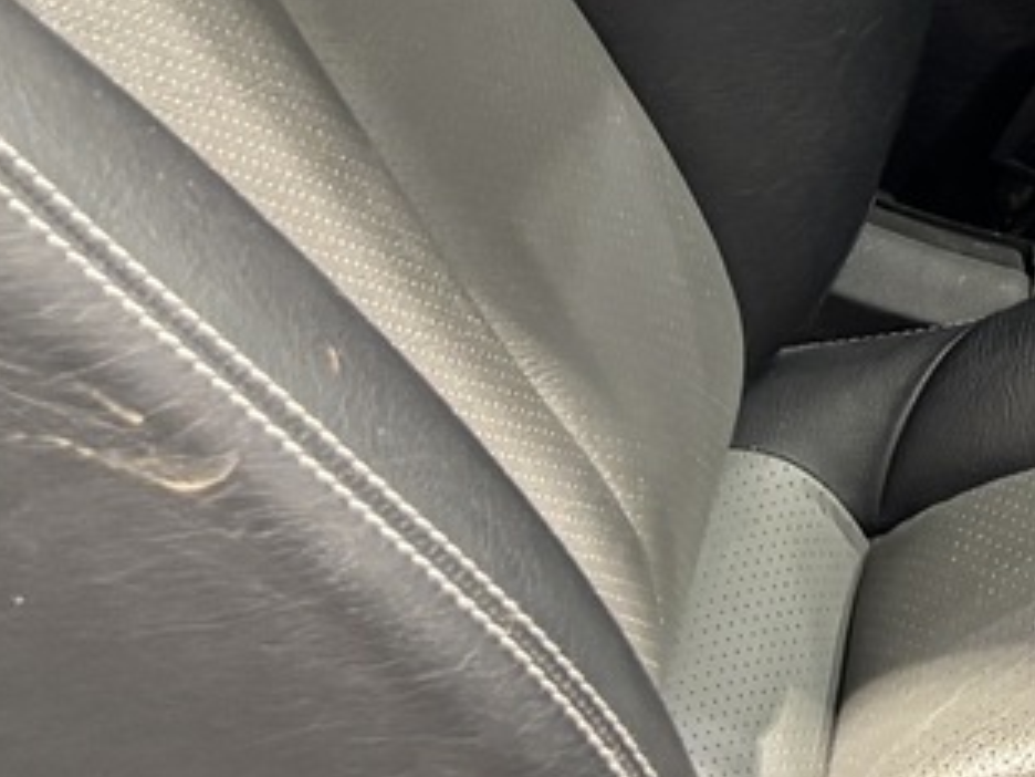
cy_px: -352
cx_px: 1891
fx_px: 3588
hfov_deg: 14.4
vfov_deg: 11.9
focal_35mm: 120
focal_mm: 5.96
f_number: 1.6
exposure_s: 1/50
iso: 200
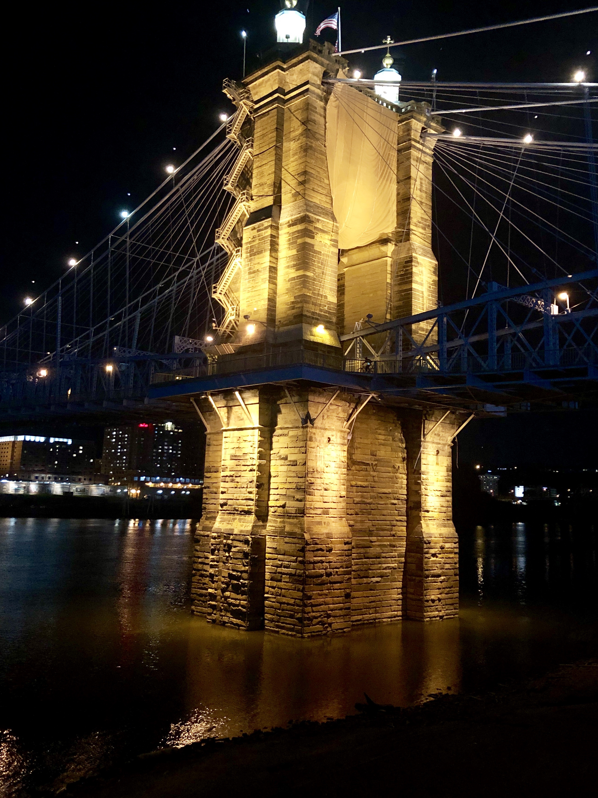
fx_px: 760
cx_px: 309
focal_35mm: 33
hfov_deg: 42.9
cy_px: 354
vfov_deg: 55.2
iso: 100
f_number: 1.8
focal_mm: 3.99
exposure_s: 1/9
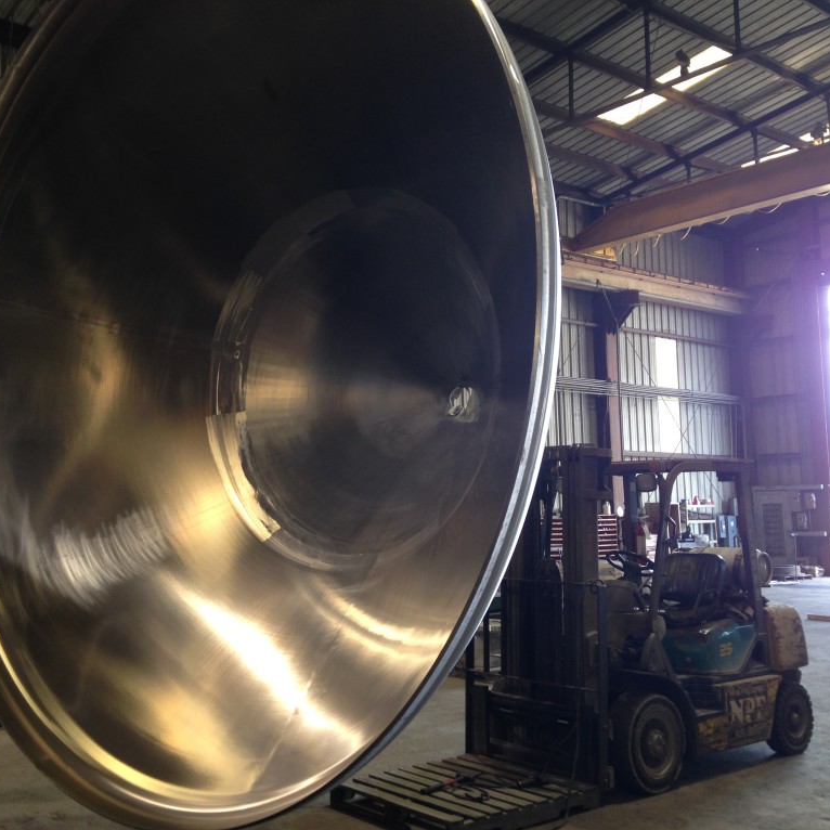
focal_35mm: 39
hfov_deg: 42.4
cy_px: 415
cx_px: 299
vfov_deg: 42.8
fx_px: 1058
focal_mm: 4.12
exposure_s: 1/30
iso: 50
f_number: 2.4
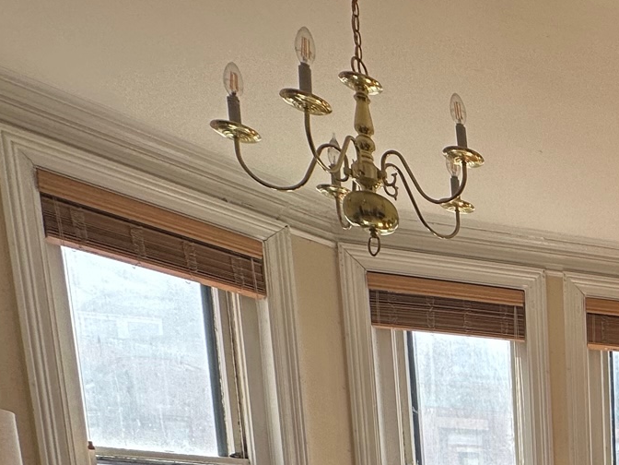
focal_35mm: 42
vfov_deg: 26.9
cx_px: 882
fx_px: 751
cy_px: 654
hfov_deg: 30.3
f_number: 2.2
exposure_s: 1/151
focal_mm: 2.22
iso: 40
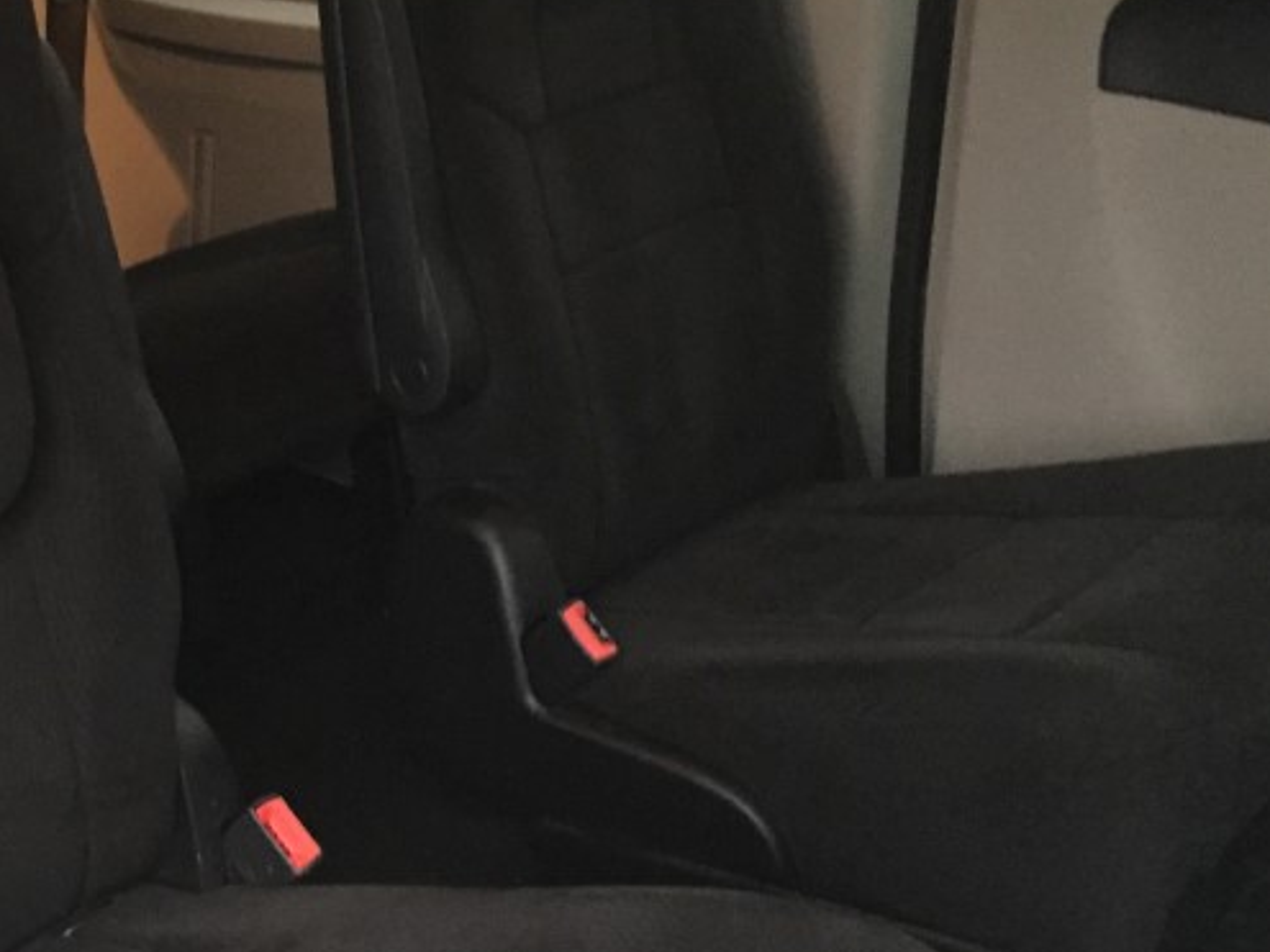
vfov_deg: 24.3
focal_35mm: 60
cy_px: 334
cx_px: 118
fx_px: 2201
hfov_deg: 30.7
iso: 320
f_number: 2.2
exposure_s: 1/15
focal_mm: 4.15
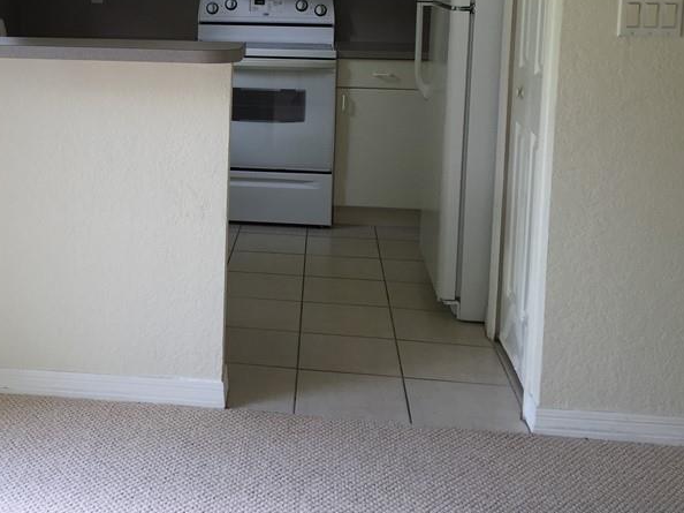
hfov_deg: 37.1
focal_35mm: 50
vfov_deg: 28.4
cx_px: 157
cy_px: 97
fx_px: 988
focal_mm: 4.15
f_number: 2.2
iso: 32
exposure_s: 1/40
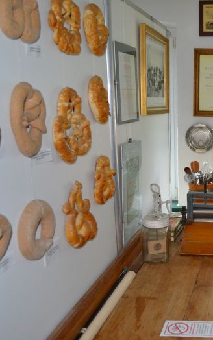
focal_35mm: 42
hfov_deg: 28.3
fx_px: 390
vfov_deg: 47.2
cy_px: 172
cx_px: 224
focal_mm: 18
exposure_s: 1/60
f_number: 3.5
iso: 900
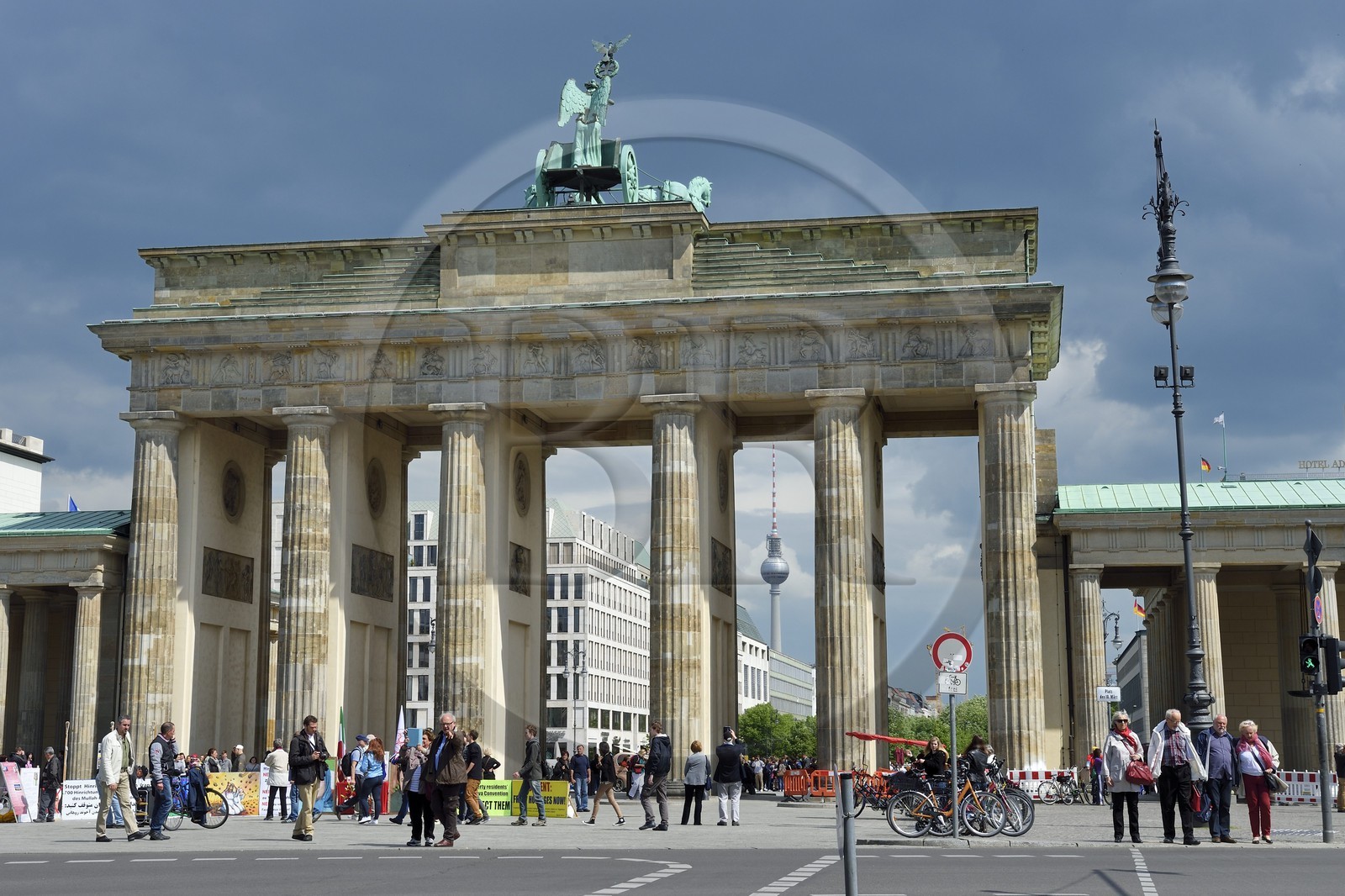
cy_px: 448
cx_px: 672
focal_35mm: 52
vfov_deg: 26.0
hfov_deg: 38.2
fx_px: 1942
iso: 200
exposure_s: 1/250
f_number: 13
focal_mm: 52
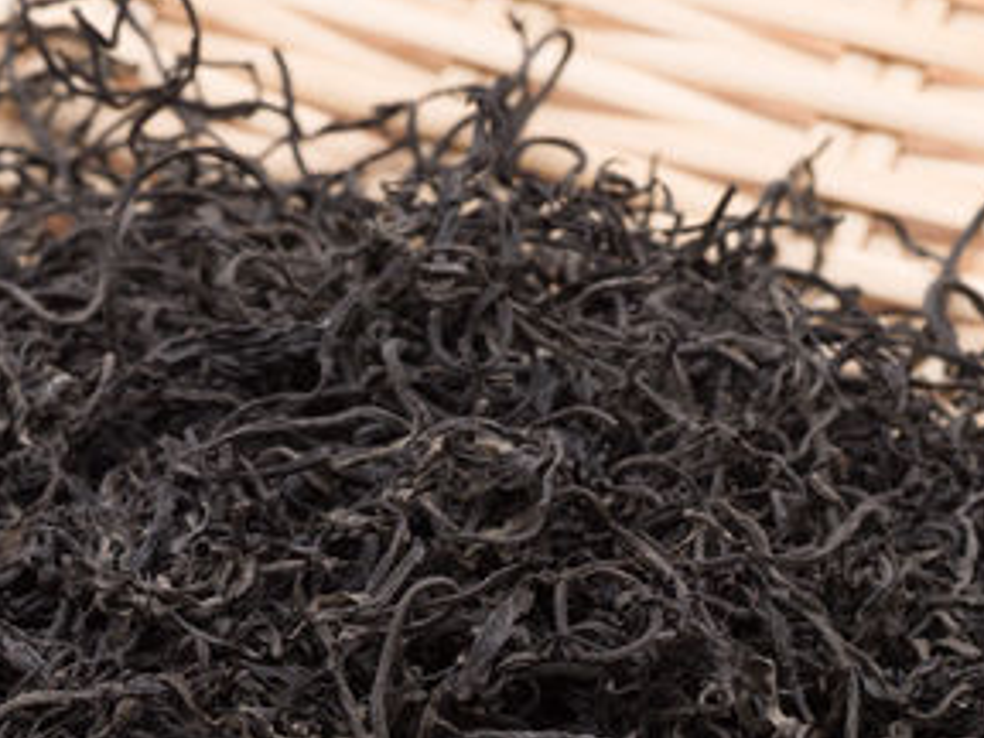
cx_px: 239
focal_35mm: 267
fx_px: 7590
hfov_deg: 7.4
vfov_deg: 5.6
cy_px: 776
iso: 200
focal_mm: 60
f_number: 8
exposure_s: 1/100
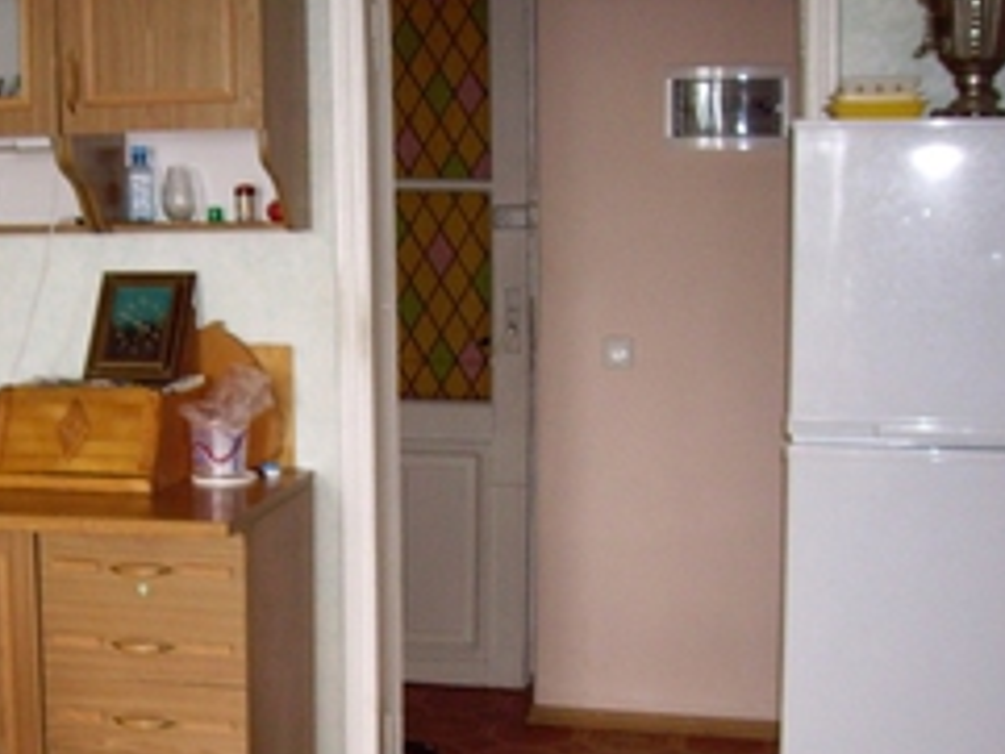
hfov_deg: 26.9
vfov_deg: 20.7
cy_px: 475
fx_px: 2062
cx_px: 225
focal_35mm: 71
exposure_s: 1/40
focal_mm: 6.2
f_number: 2.7
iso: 200
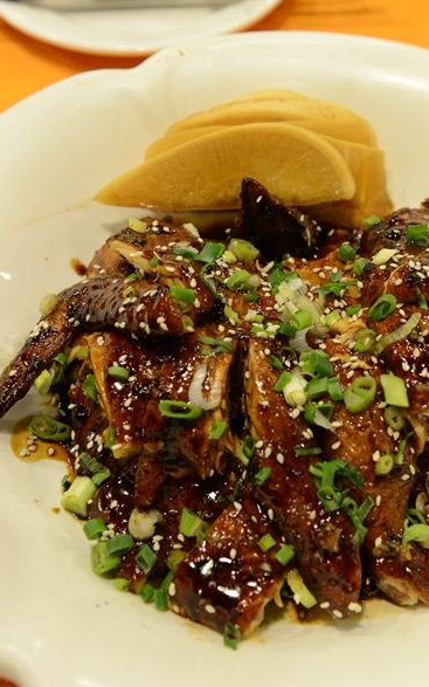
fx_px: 973
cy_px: 359
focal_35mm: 52
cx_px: 290
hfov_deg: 24.7
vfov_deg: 38.9
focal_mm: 40
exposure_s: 1/40
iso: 1800
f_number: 5.6
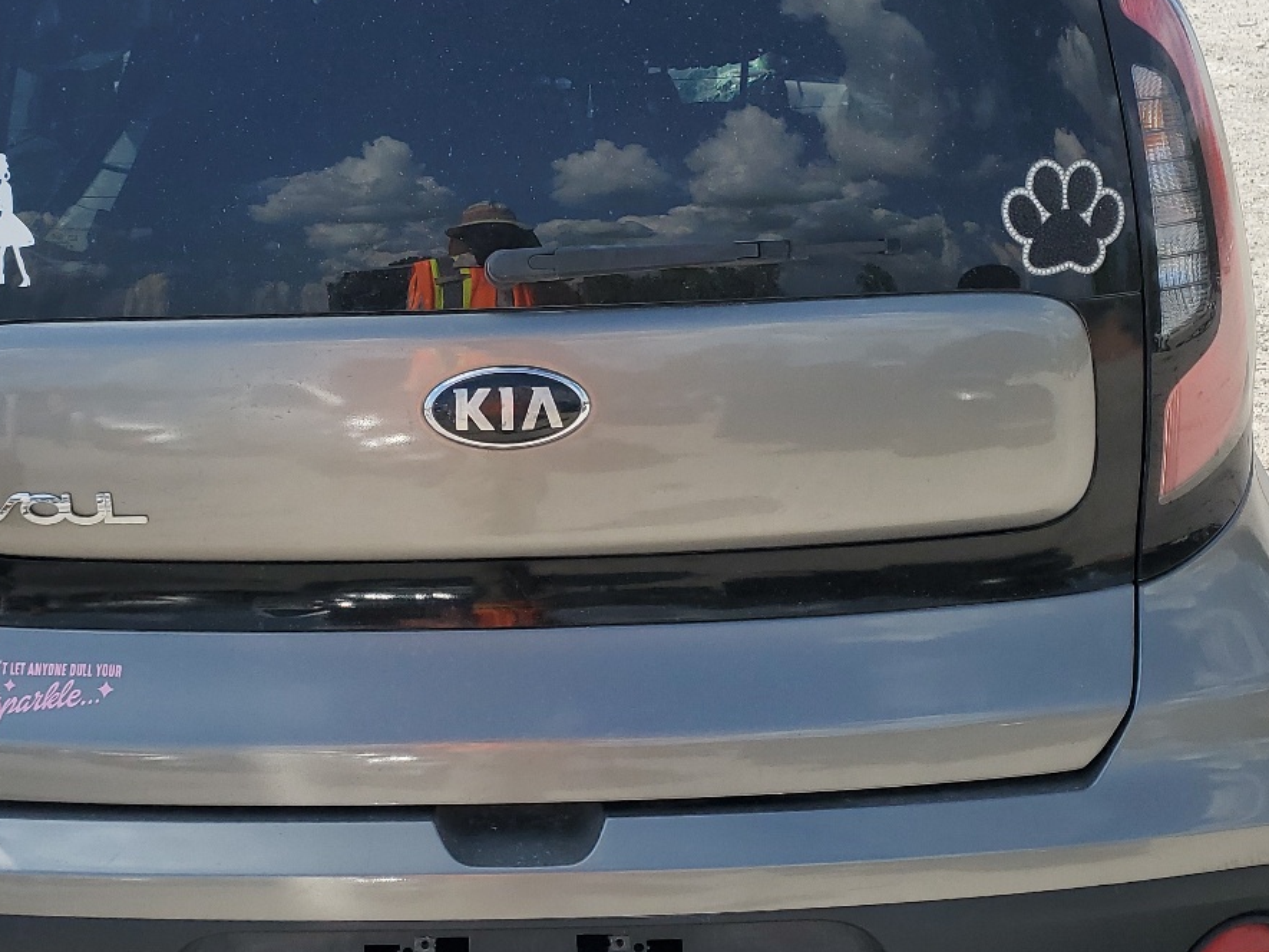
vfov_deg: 30.9
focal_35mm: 47
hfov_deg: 40.1
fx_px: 1723
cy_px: 473
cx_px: 449
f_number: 1.5
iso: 50
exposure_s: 1/3333
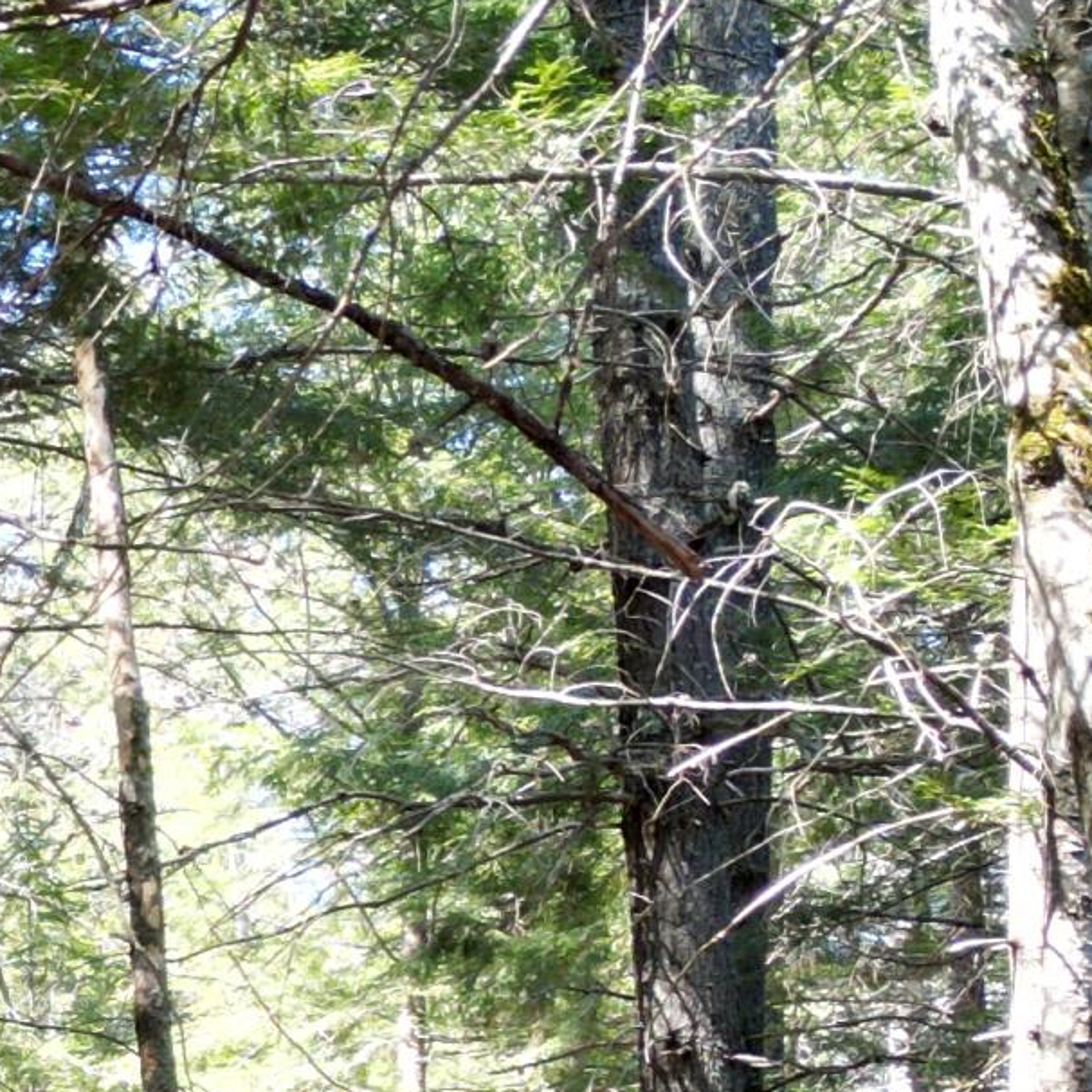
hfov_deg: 15.1
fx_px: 3747
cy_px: 1530
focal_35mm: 105
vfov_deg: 15.5
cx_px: -651
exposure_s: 1/180
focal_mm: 6.72
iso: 130
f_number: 1.7
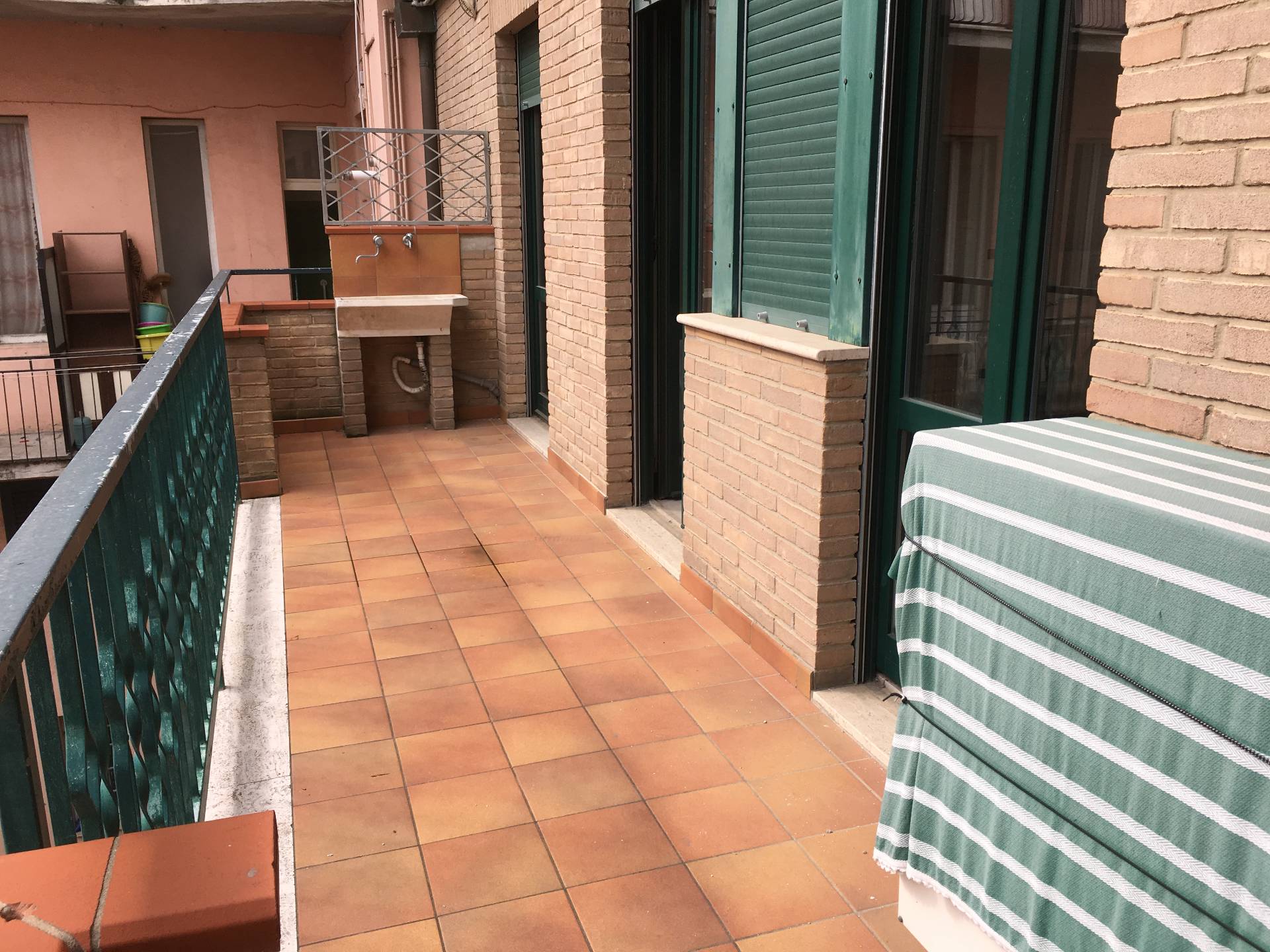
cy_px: 476
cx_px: 635
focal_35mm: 29
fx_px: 1064
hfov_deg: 61.7
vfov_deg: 48.2
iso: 25
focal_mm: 4.15
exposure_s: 1/377
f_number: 2.2
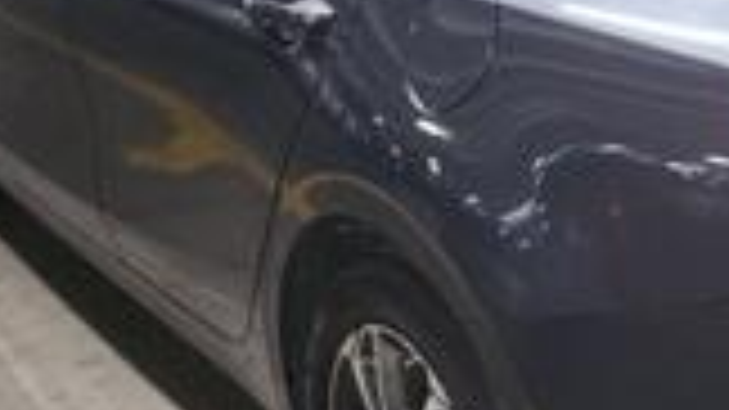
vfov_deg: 15.5
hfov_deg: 25.6
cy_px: 203
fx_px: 1507
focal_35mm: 78
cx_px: 752
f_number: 1.8
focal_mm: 6.4
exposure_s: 1/9.99
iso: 526
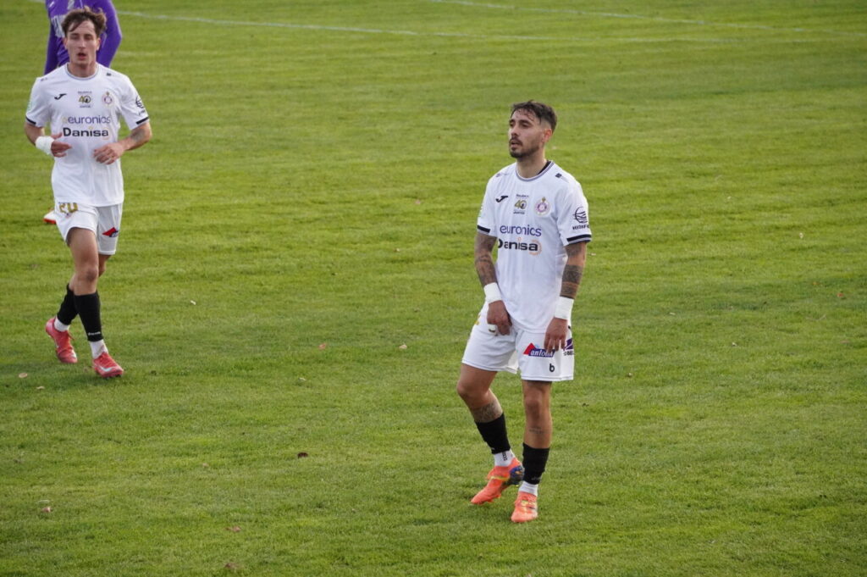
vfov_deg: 6.6
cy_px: 288
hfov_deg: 9.9
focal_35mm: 208
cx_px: 434
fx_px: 5017
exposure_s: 1/2500
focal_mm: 139
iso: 6400
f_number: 7.1
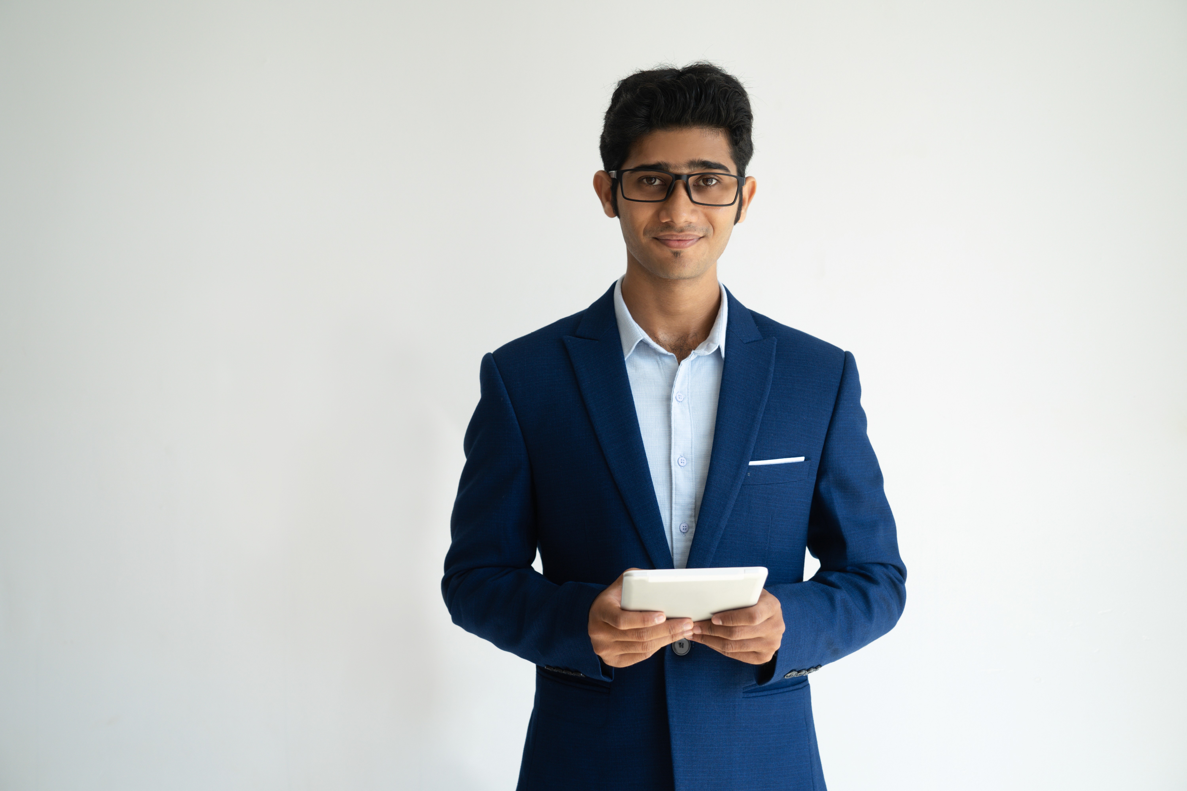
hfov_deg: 43.6
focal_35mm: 45
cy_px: 396
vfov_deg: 29.9
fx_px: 1484
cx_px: 594
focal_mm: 45
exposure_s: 1/200
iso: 125
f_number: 4
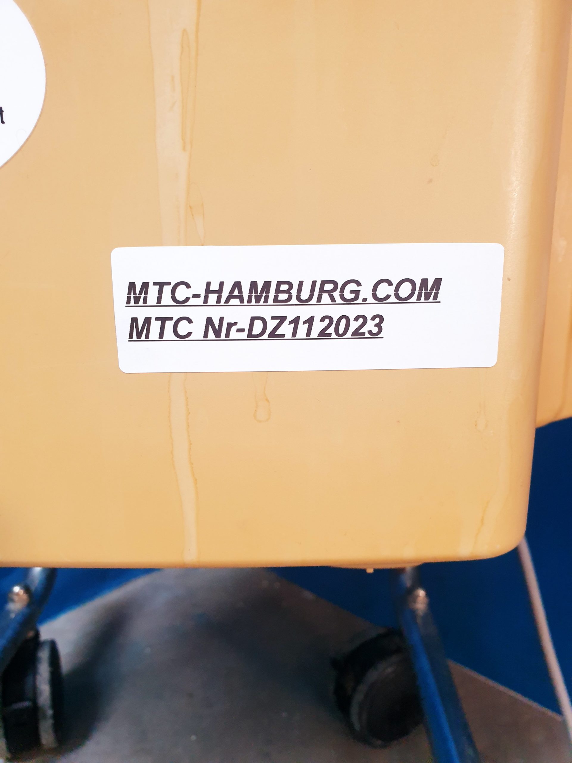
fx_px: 573
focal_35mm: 26
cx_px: 286
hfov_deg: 53.1
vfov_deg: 67.3
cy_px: 382
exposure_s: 1/50
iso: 250
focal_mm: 4.3
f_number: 2.4
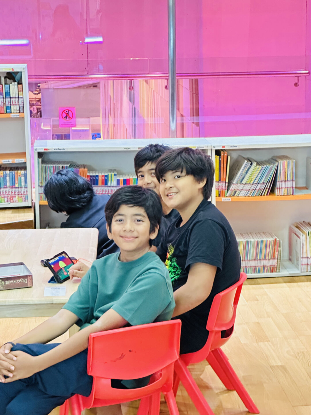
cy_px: 201
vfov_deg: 23.3
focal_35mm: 84
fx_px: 1006
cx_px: 163
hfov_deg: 17.6
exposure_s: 1/25
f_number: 2.8
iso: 1250
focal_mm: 9
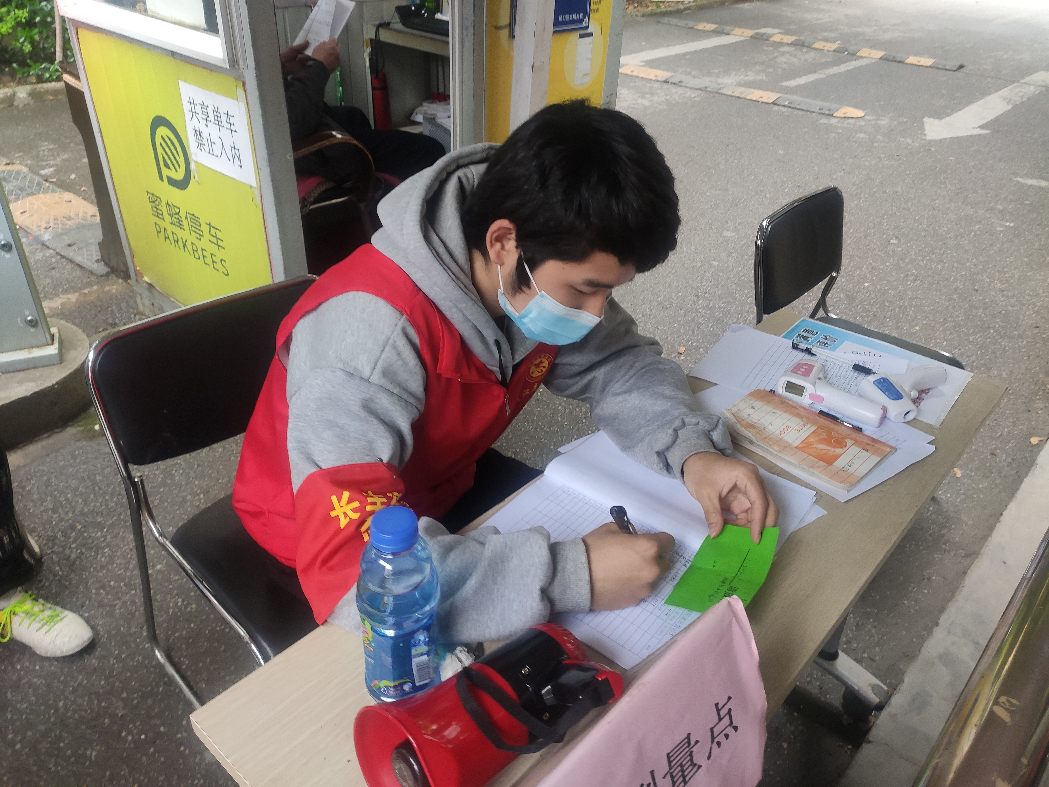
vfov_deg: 53.1
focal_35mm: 26
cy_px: 394
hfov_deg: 67.3
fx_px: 788
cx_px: 524
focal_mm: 4.77
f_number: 1.75
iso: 245
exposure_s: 1/50
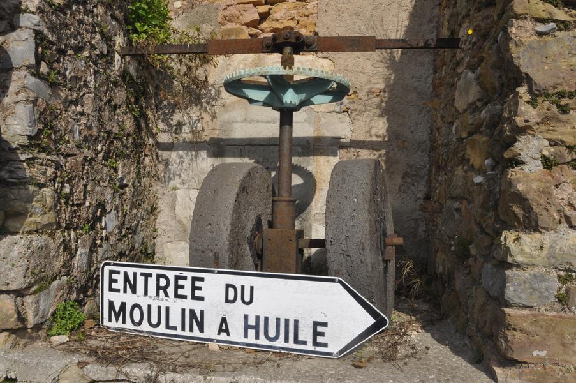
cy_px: 192
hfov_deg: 62.0
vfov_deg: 43.5
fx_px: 479
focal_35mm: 30
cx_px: 288
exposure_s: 1/200
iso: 400
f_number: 22
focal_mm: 20
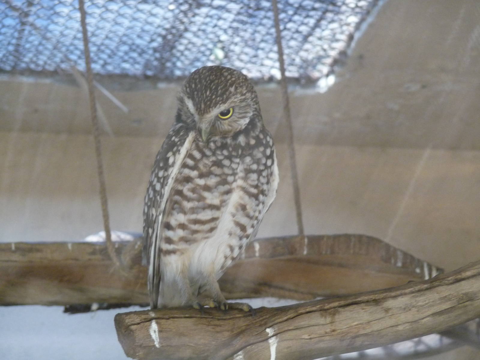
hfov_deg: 9.9
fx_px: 2759
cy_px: 180
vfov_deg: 7.5
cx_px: 240
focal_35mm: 199
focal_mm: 34.2
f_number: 4.8
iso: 400
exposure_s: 1/80
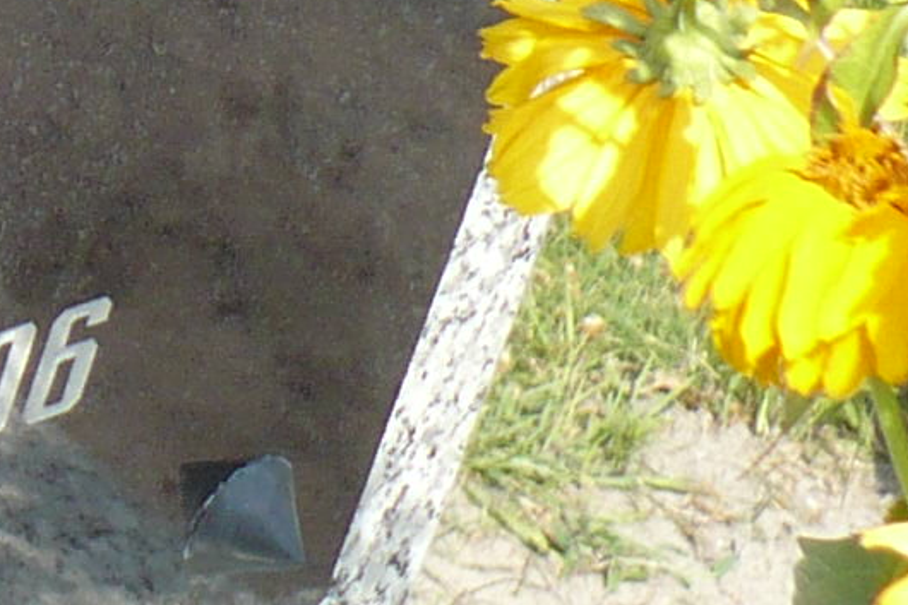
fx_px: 5622
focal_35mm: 223
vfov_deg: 6.1
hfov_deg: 8.4
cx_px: -1273
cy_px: -396
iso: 100
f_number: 2.8
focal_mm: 6.1
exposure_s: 1/640
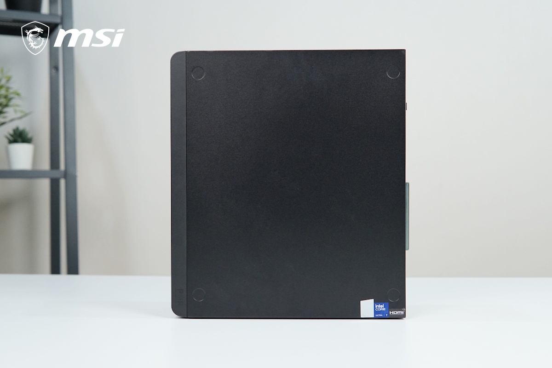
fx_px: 690
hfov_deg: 43.6
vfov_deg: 29.9
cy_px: 184
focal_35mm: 45
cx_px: 276
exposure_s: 1/320
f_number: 3.5
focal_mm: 30
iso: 1250
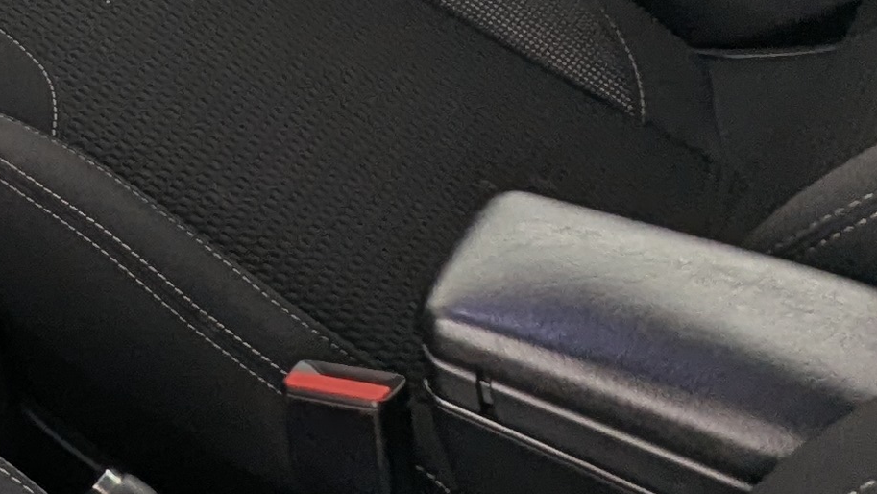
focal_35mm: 78
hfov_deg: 21.7
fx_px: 1814
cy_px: 102
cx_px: -508
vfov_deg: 15.4
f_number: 2.2
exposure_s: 1/56.6
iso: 34
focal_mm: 2.35
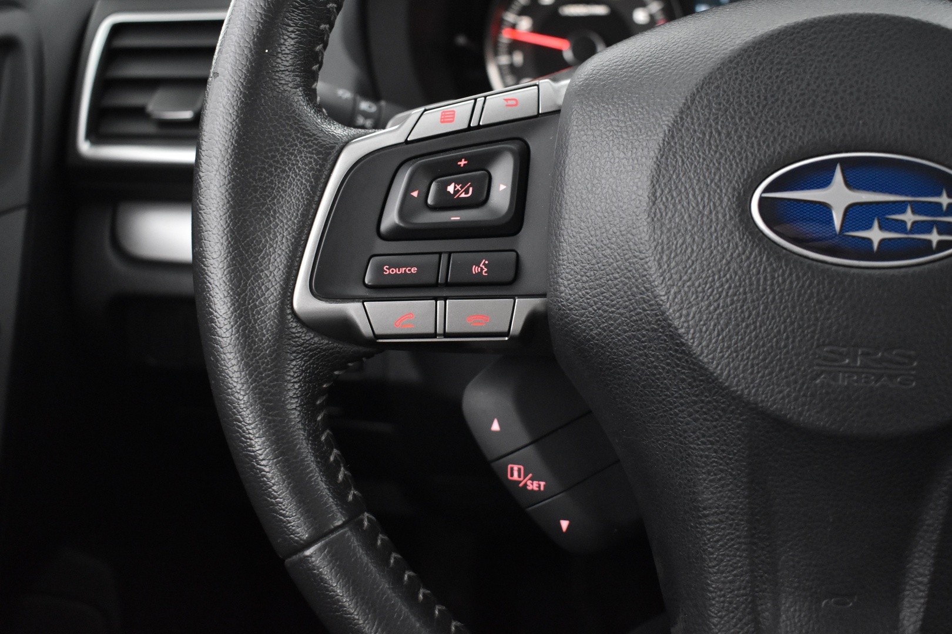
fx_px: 952
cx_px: 476
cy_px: 317
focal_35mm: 36
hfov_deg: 53.1
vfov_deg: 36.9
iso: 3200
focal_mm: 24
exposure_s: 1/25
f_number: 4
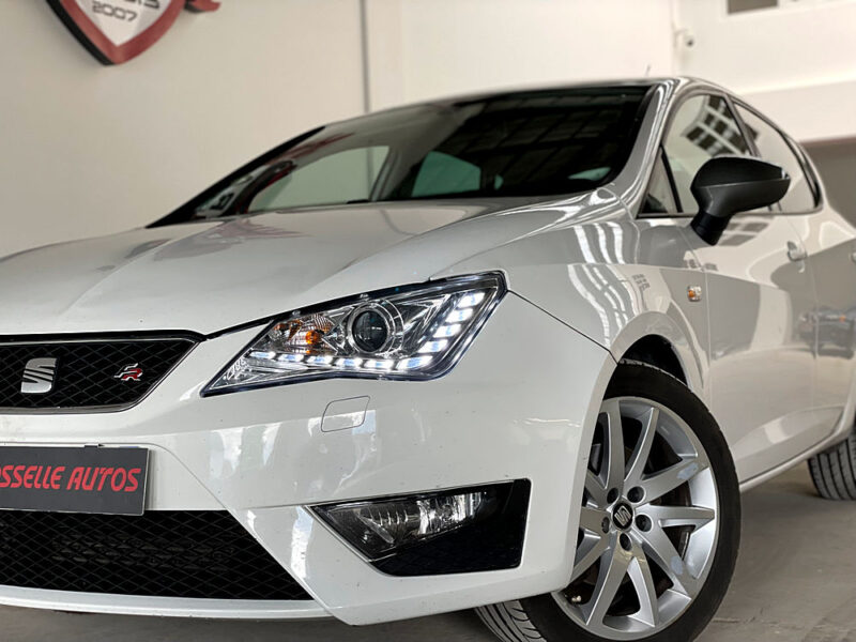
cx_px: 428
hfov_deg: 36.8
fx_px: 1286
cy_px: 321
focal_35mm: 52
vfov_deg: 28.0
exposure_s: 1/122
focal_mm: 6
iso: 100
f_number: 2
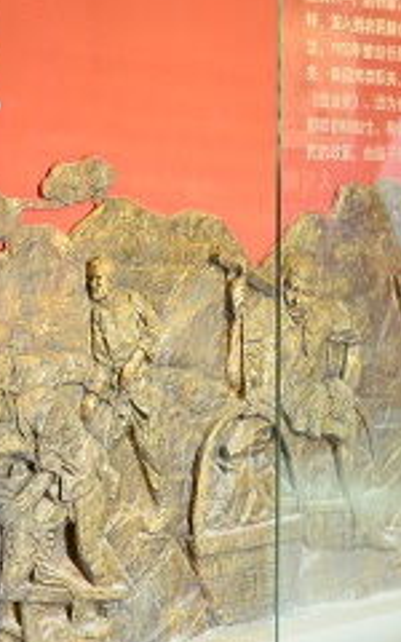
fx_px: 1189
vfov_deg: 29.9
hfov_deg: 16.9
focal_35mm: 68
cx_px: -246
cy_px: 186
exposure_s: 1/15
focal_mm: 16
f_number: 4
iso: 400
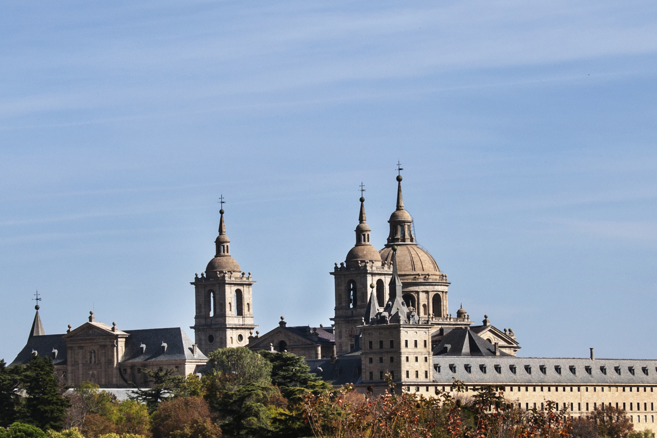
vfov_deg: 7.5
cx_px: 337
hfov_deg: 11.3
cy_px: 273
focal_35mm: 182
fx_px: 3321
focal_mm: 52
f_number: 10
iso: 200
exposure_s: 1/400
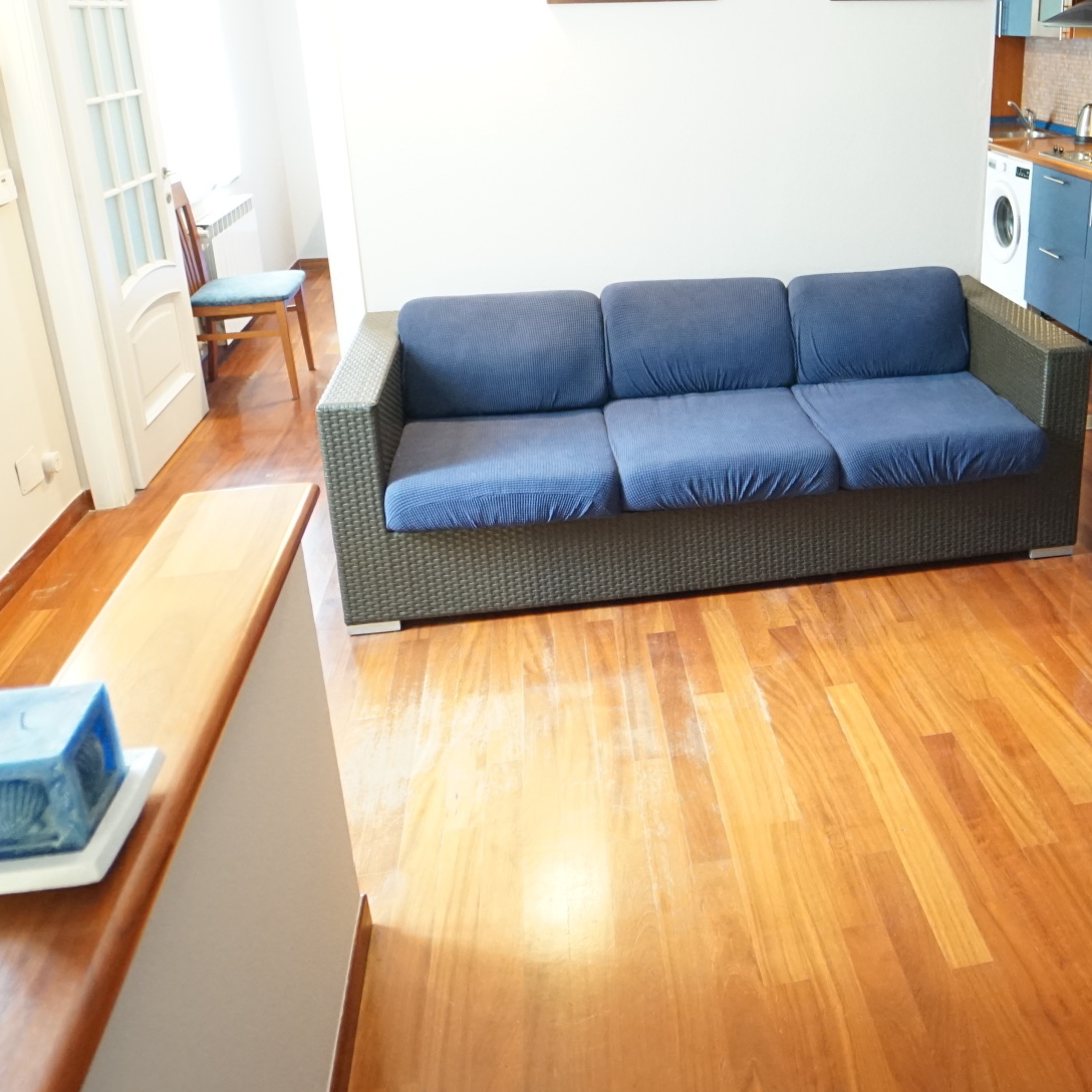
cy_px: 338
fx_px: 999
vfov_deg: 55.7
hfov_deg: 56.1
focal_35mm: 28
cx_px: 728
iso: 4000
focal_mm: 14
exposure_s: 1/60
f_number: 2.8
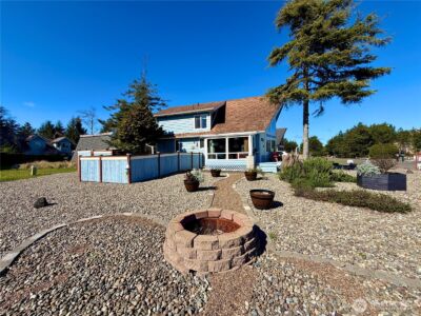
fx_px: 170
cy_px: 158
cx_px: 210
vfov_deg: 85.7
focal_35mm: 14
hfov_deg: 102.1
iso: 20
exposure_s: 1/841
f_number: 2.2
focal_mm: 2.22
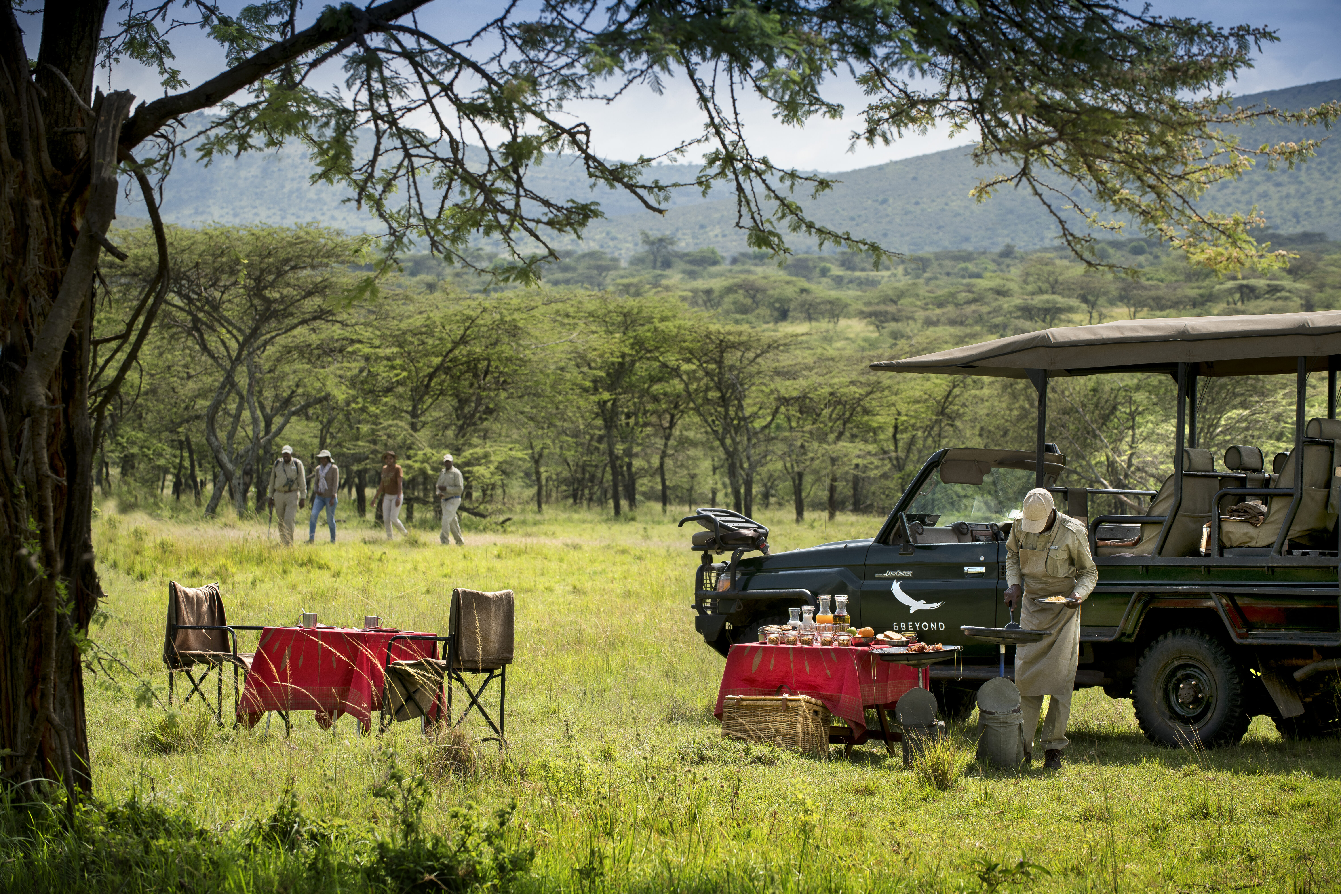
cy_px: 447
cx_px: 670
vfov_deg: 11.4
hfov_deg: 17.1
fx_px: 4470
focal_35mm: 120
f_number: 6.7
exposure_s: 1/350
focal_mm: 120
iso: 200
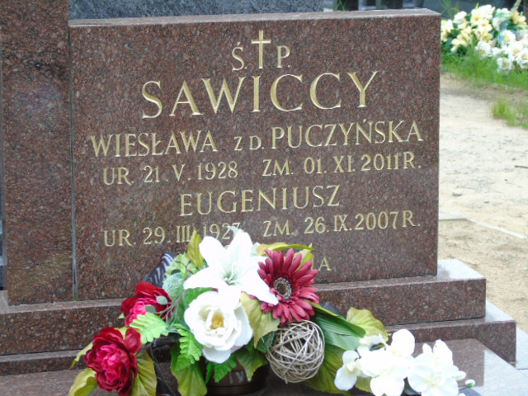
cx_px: 264
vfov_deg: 12.0
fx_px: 1891
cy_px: 198
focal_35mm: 124
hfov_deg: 15.9
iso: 80
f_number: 4.6
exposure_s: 1/50
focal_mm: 22
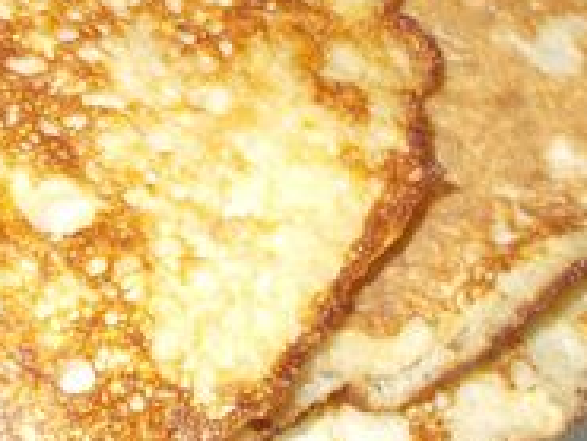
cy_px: 108
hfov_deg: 20.9
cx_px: -22
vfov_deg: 16.3
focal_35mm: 90
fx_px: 1527
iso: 200
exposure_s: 1/25
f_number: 3.2
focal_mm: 4.6
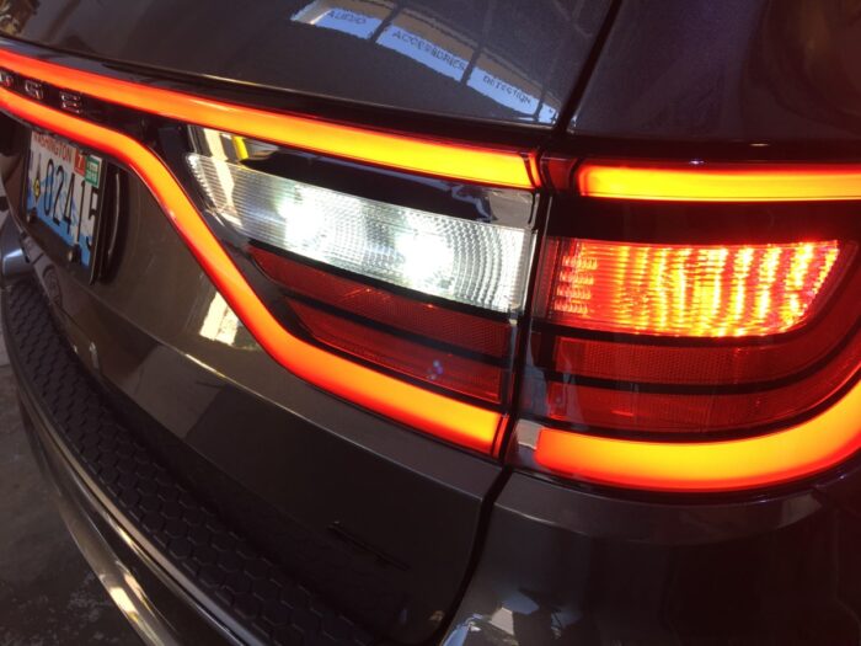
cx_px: 430
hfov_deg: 61.7
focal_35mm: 29
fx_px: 721
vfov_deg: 48.2
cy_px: 323
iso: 25
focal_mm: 4.15
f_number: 2.2
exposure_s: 1/40
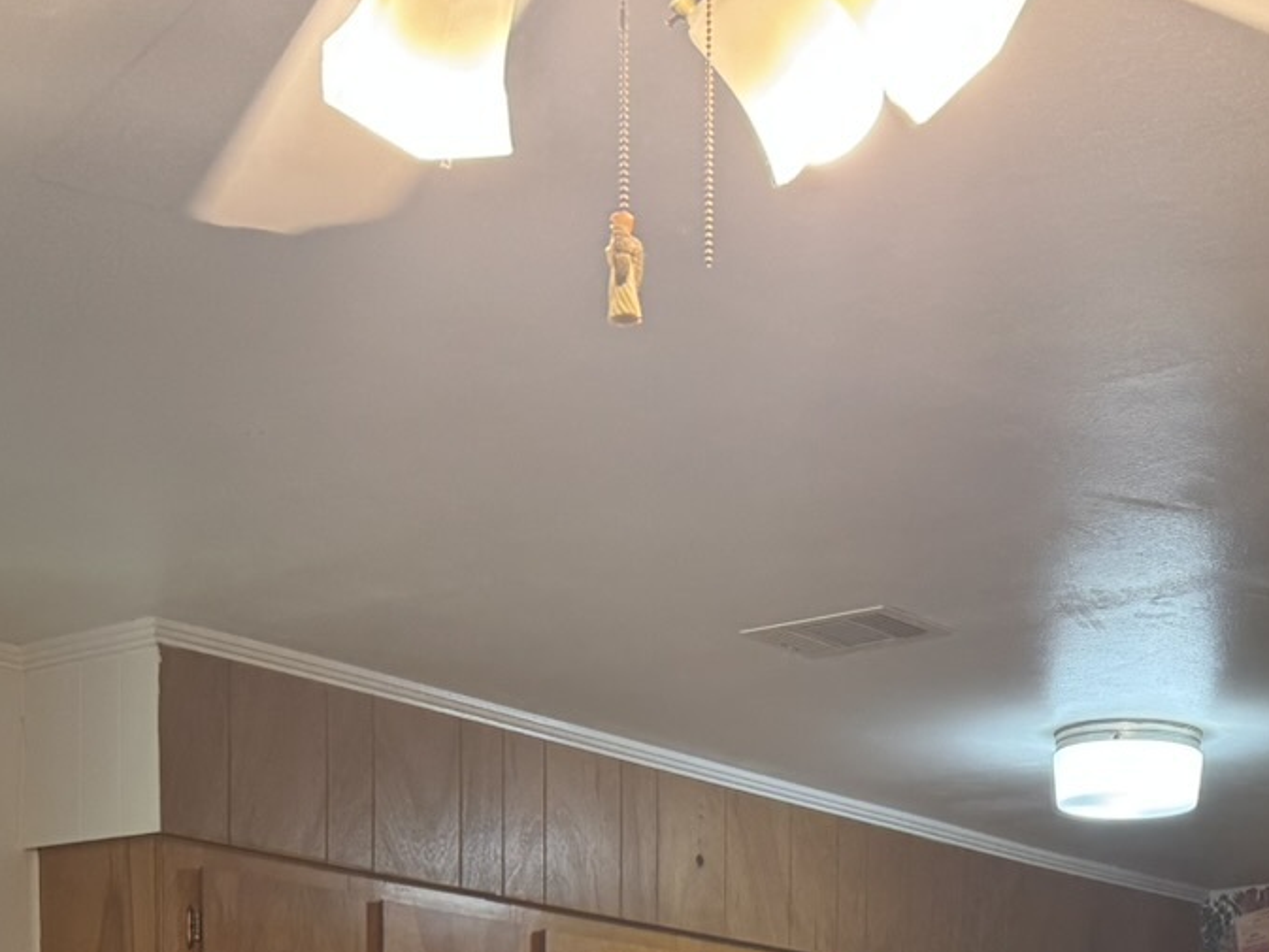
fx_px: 2677
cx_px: 871
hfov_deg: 26.5
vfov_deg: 18.3
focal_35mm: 73
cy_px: 1342
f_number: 1.78
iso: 200
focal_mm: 6.76
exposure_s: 1/120
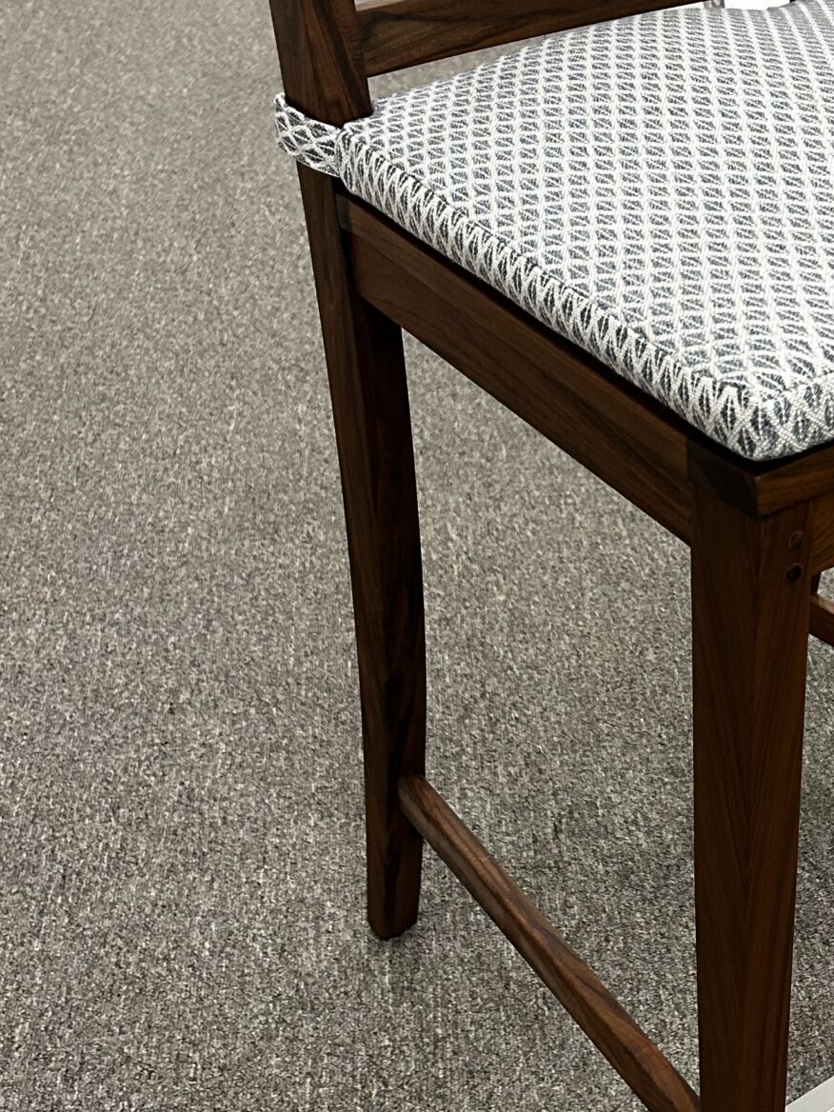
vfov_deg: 33.8
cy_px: 569
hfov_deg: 25.0
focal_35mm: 57
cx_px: 732
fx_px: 1831
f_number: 1.5
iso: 200
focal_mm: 5.7
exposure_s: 1/60
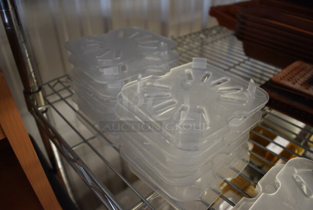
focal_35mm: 27
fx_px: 235
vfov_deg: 48.0
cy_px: 105
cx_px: 156
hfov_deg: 67.3
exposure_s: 1/60
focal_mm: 18
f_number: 4.5
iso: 800
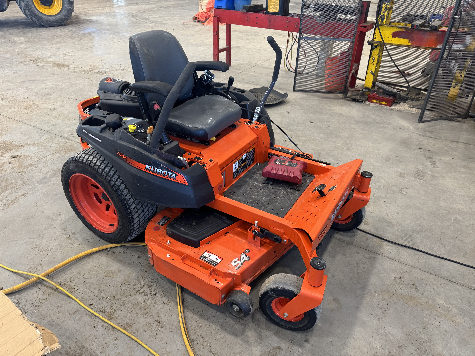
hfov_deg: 71.6
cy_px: 178
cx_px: 238
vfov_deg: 56.8
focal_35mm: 24
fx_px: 329
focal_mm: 6.76
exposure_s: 1/90
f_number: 1.78
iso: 200
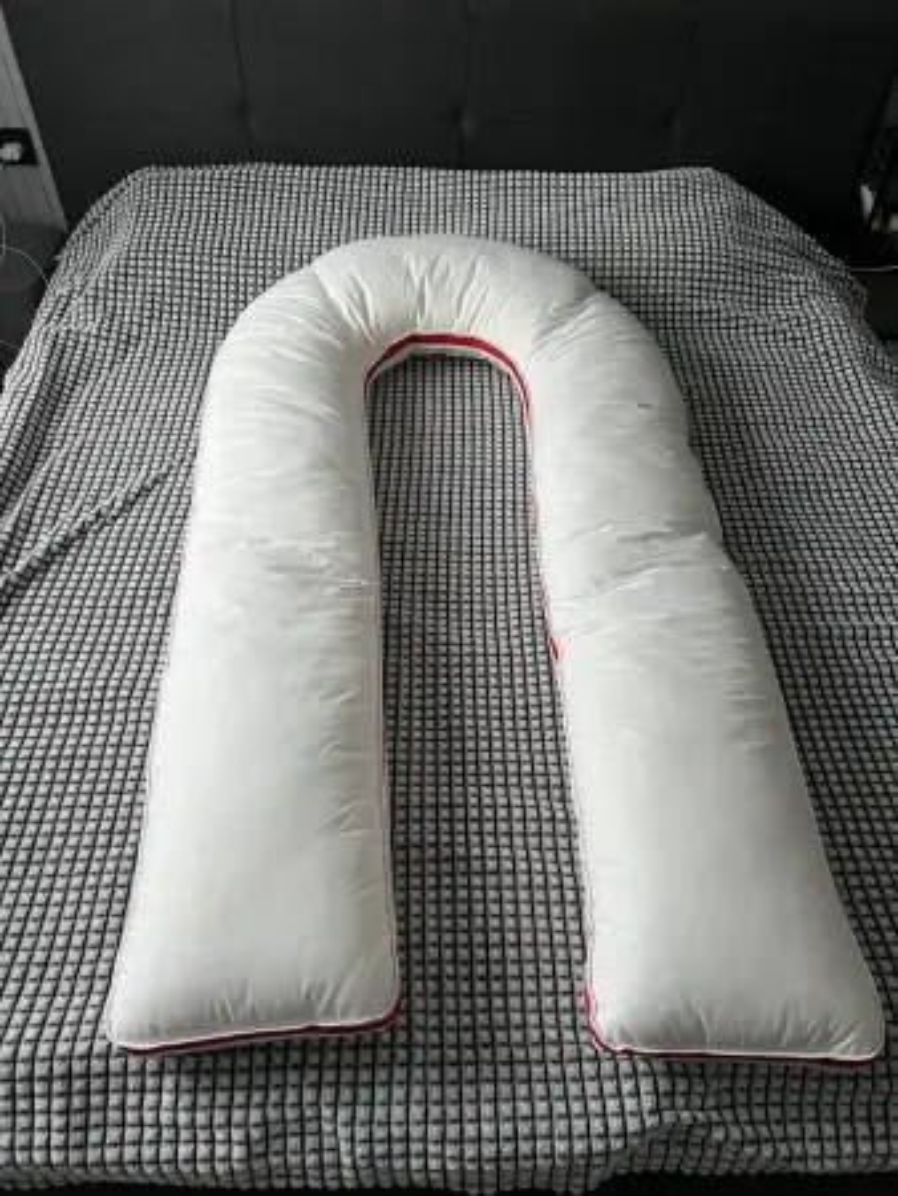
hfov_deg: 53.1
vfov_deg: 67.3
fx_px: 898
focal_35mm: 26
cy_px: 598
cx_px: 449
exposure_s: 1/60
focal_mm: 5.7
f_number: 1.5
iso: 400
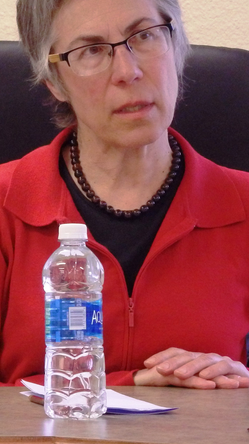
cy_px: 161
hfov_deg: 4.1
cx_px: 16
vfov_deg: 7.4
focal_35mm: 293
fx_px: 3440
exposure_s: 1/40
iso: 800
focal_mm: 27.5
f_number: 5.5
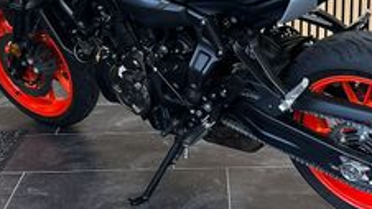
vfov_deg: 16.1
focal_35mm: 74
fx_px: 730
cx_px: 229
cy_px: 26
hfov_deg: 28.5
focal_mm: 6.86
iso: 160
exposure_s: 1/50
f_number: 1.78
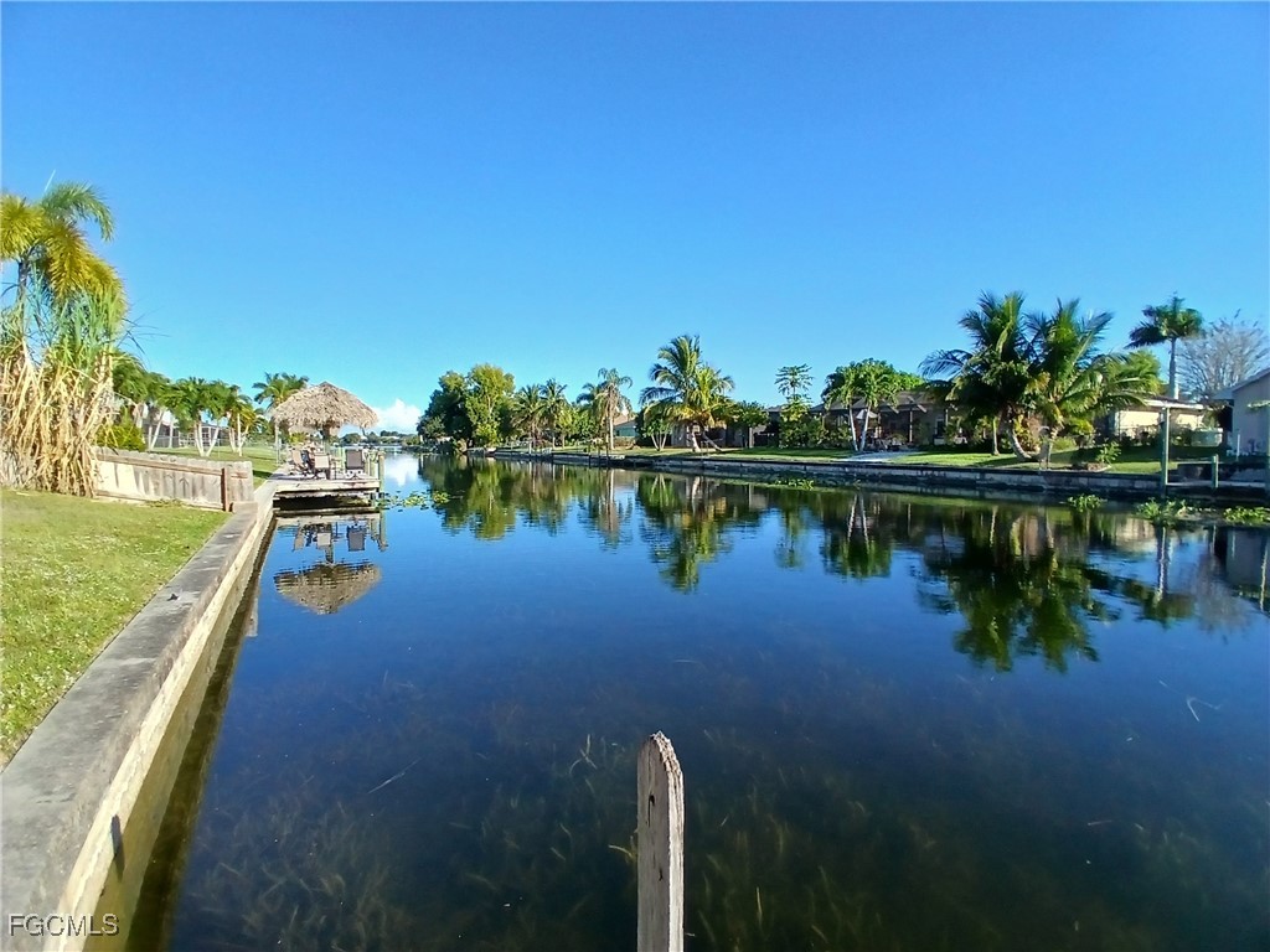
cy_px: 476
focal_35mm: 17
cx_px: 635
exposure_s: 1/882
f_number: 2.2
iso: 50
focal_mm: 1.4
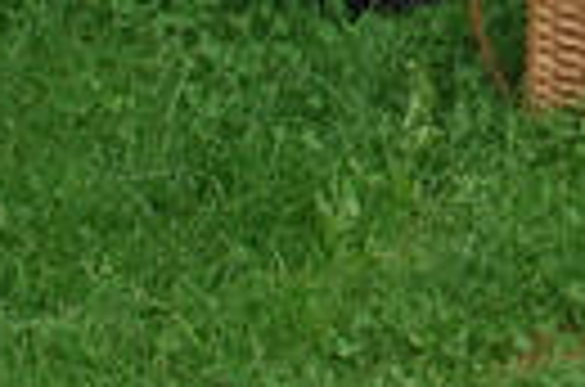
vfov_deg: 6.8
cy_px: -396
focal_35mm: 194
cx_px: 927
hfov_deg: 10.2
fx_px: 3145
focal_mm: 28
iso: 200
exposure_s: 1/100
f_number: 9
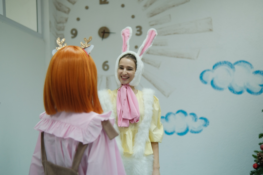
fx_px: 365
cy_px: 88
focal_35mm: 50
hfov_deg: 39.6
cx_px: 132
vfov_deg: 27.0
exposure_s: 1/125
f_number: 1.6
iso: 640
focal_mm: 33
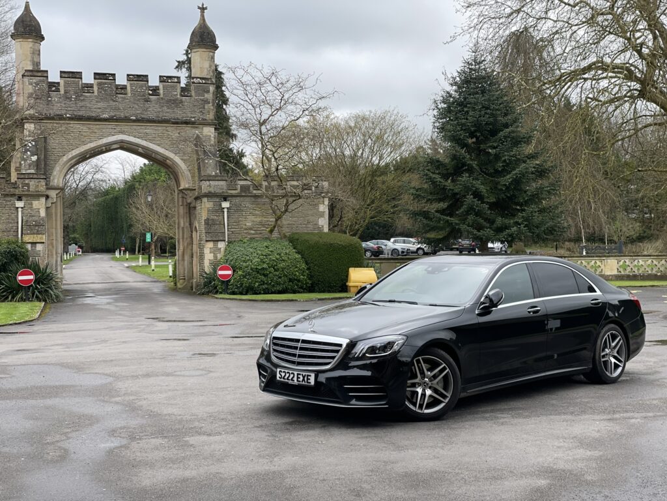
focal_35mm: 52
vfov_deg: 28.0
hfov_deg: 36.8
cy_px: 250
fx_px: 1002
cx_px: 334
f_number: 2
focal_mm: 6
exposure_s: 1/494
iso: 32
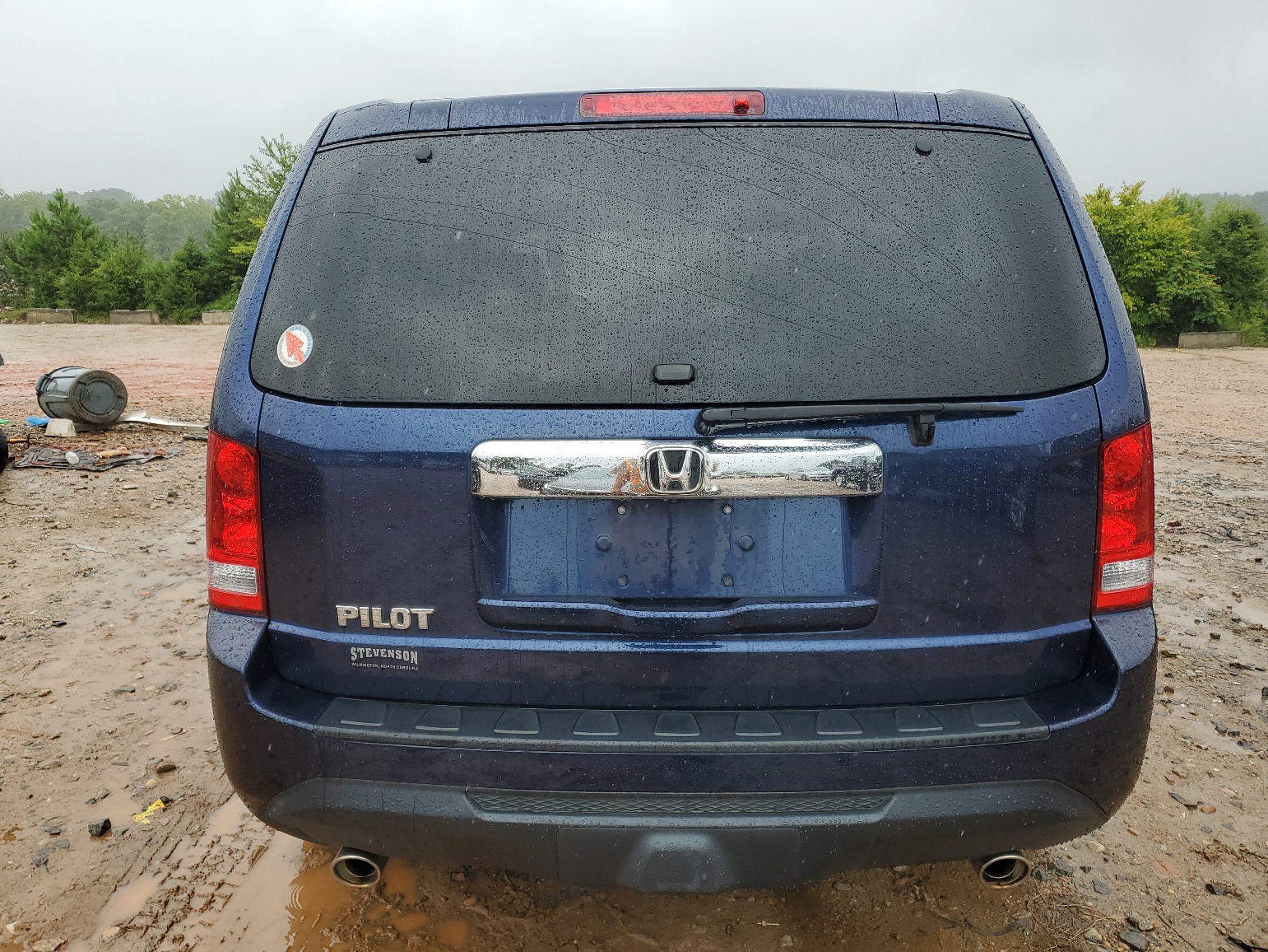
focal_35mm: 27
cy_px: 486
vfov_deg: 51.4
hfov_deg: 65.3
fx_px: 989
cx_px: 657
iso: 50
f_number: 1.5
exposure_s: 1/1667
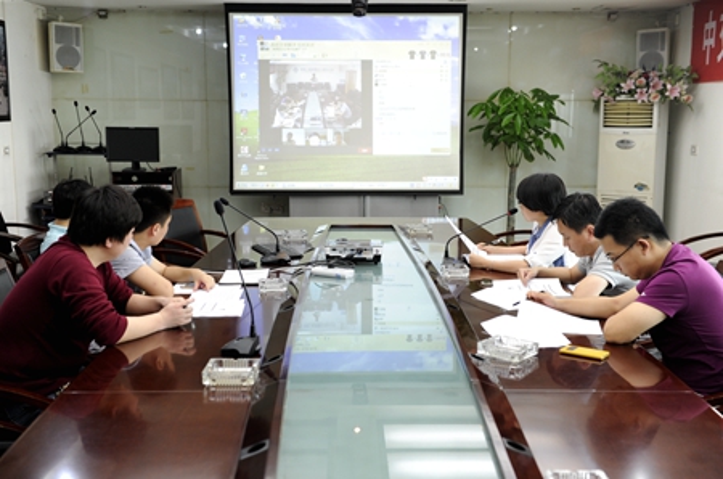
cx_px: 362
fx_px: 882
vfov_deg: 30.4
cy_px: 240
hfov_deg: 44.6
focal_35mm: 44
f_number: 3.5
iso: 1250
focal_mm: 44
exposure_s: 1/80
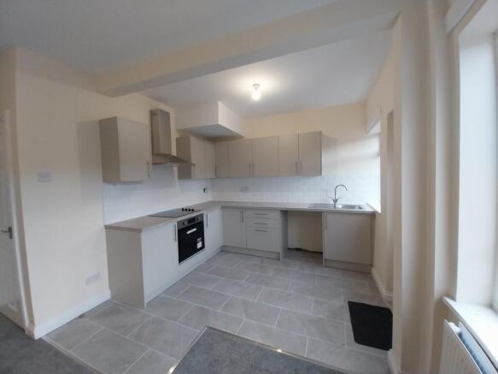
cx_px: 249
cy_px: 187
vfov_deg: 89.9
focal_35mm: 13
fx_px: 187
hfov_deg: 106.2
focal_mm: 1.13
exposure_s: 1/50.1
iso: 126
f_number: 2.2
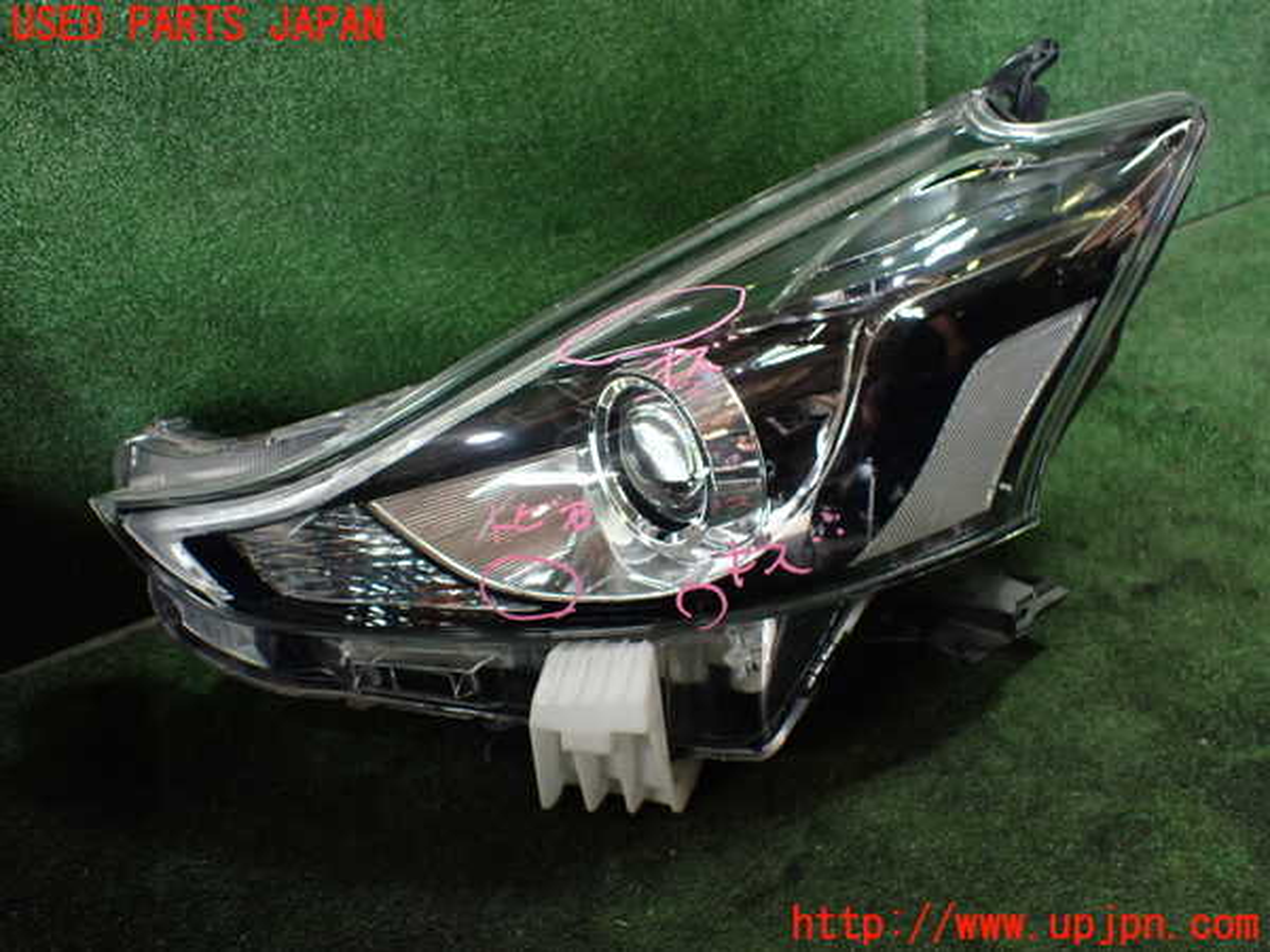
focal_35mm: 30
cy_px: 476
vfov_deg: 46.8
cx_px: 635
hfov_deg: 60.0
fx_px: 1101
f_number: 2.3
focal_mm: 5.4
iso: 400
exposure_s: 1/125
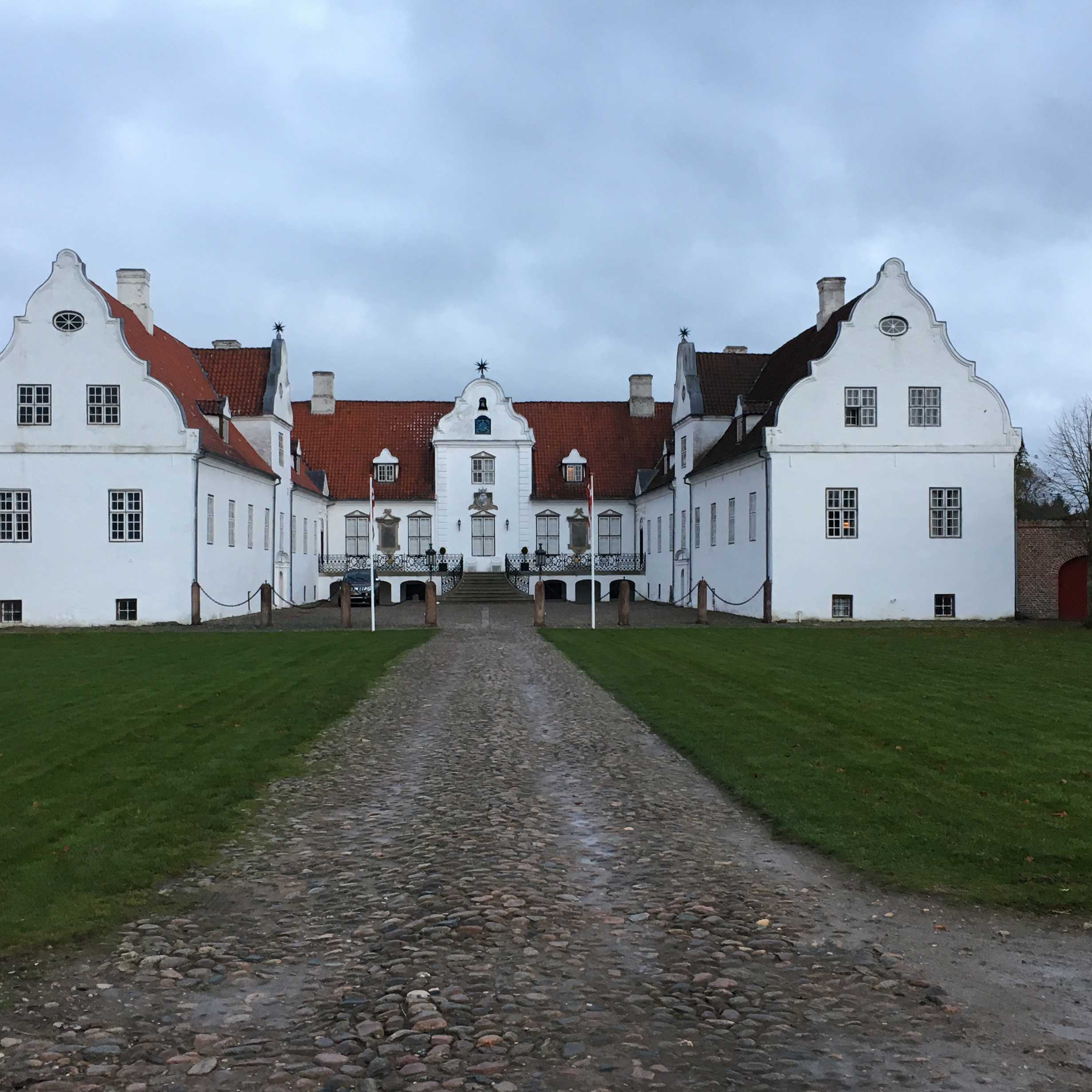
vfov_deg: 40.0
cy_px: 564
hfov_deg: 40.0
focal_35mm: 42
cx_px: 547
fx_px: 1499
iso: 64
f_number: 2.2
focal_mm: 4.15
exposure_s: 1/33
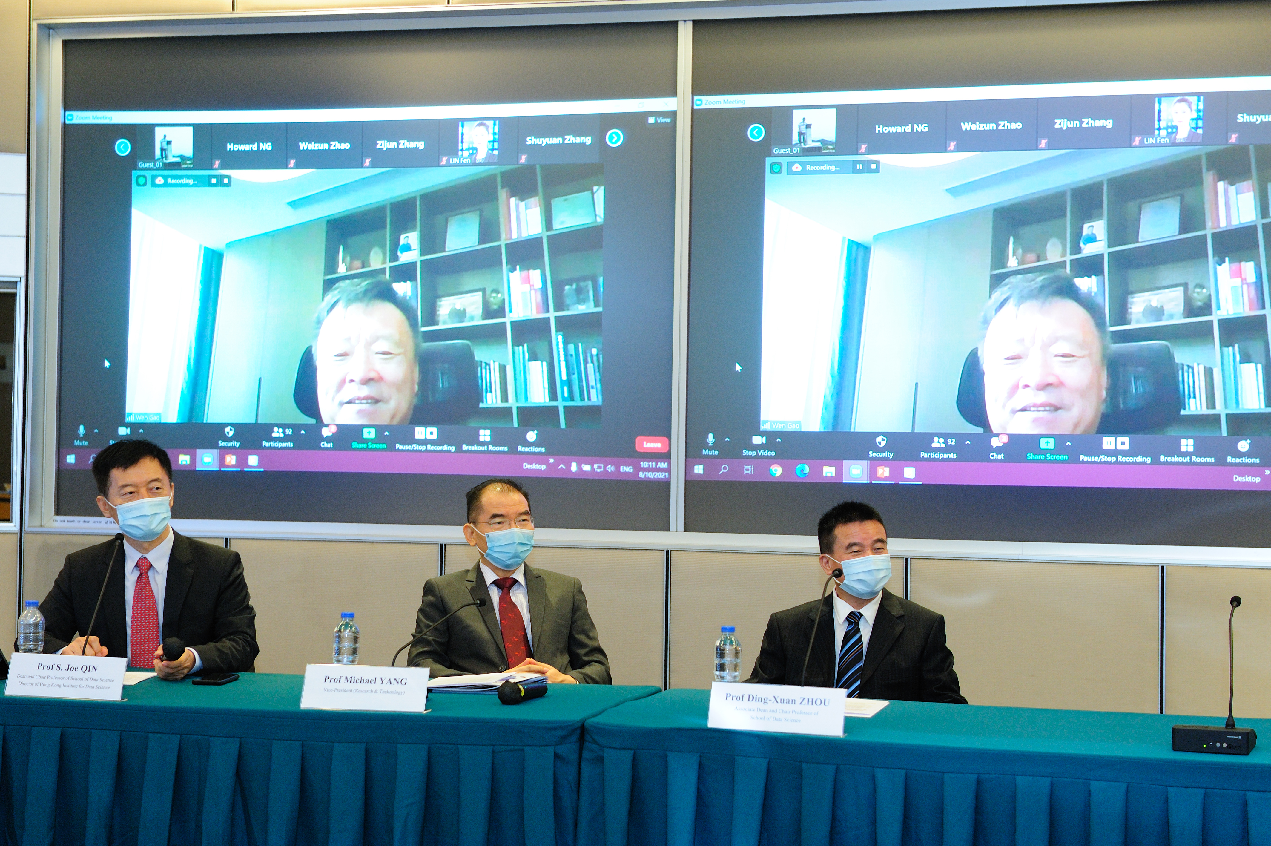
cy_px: 423
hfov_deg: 32.4
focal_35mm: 62
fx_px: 2188
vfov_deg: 21.9
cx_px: 636
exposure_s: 1/60
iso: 800
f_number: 5
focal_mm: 62
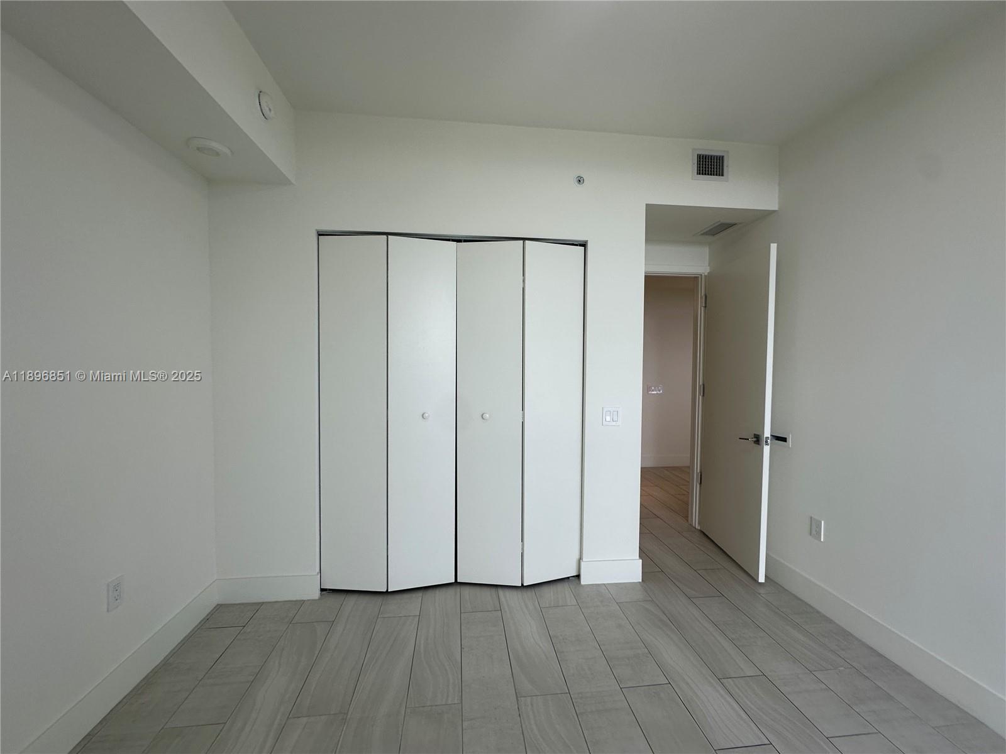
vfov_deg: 85.7
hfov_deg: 102.1
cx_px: 503
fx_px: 407
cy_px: 377
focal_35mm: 14
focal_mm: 2.22
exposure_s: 1/120
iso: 50
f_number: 2.2
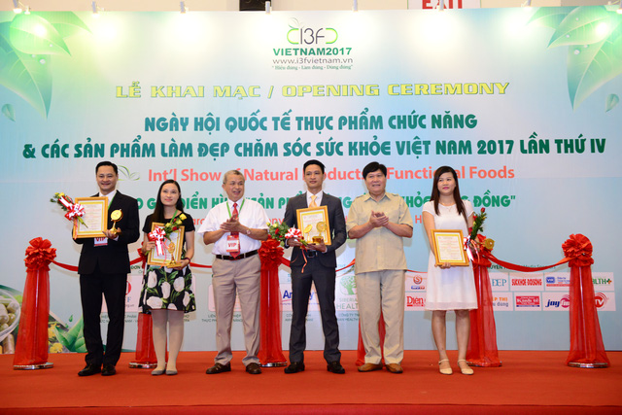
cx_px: 311
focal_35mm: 38
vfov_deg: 35.1
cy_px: 208
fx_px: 657
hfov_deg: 50.7
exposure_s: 1/80
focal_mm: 38
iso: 2500
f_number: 4
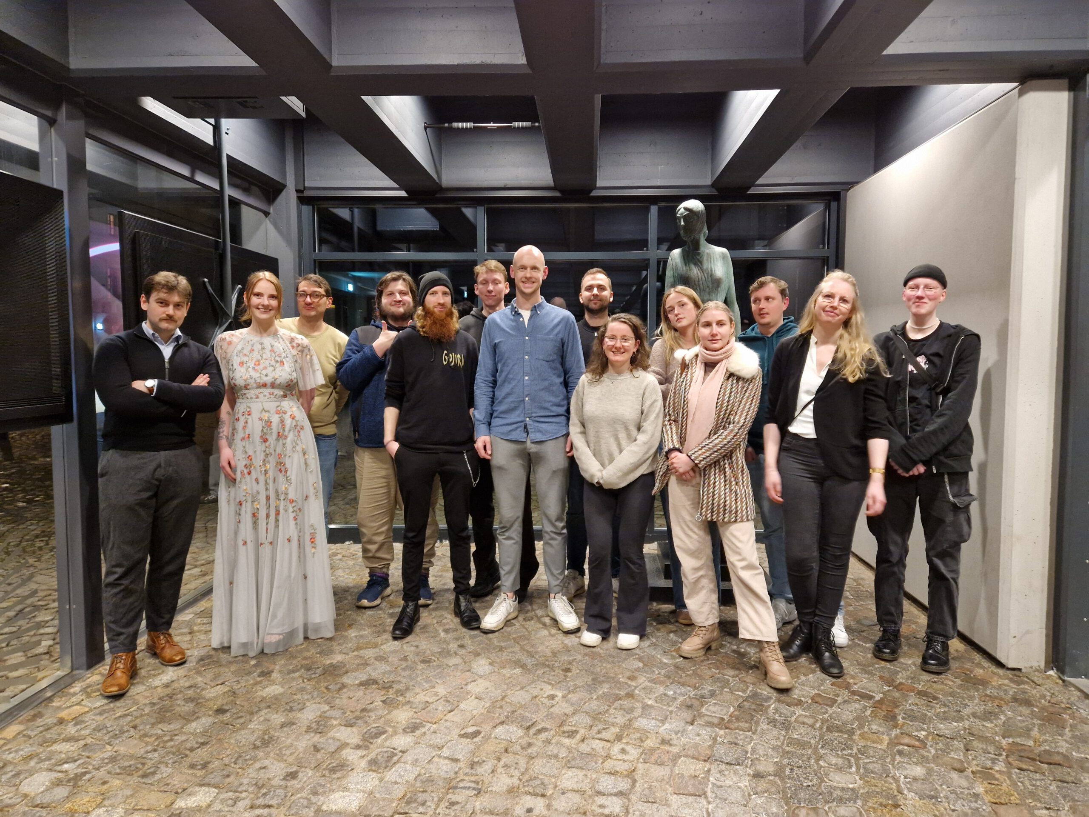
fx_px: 724
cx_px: 544
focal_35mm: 23
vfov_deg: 58.9
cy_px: 408
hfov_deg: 73.9
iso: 640
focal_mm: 5.4
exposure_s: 1/38
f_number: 1.8
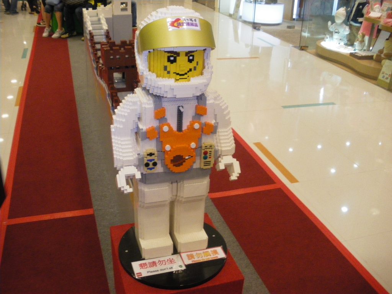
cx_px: 196
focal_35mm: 36
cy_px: 147
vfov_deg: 39.7
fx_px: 408
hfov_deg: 51.4
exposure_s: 1/50
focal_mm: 6.3
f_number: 3.5
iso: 400
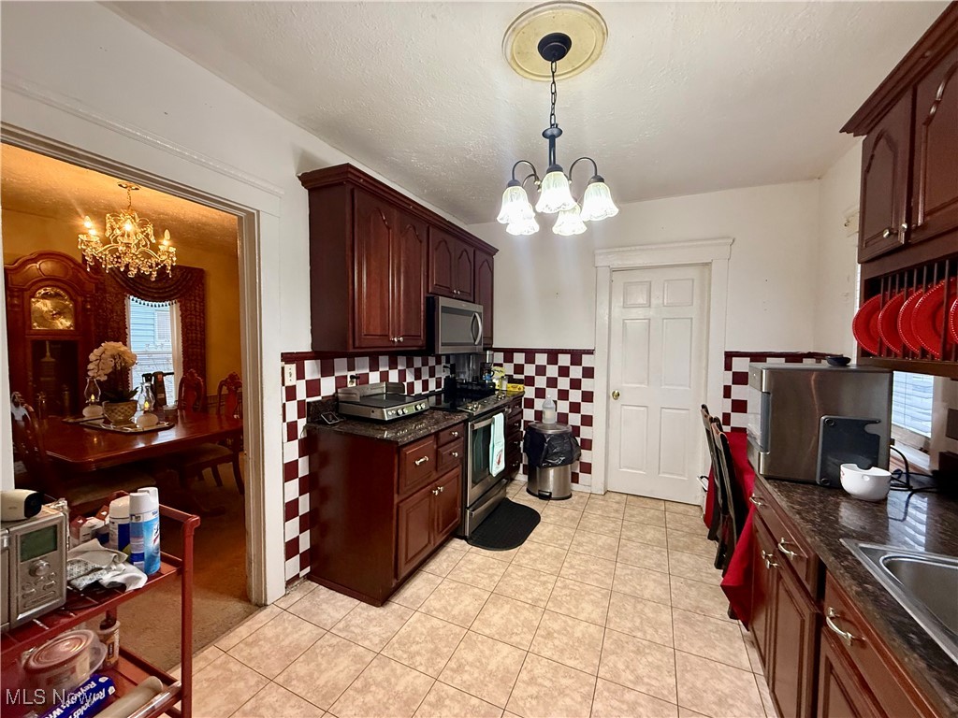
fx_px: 387
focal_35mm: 14
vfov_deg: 85.7
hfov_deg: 102.1
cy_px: 359
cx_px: 479
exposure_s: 1/60
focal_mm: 2.22
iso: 500
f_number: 2.2
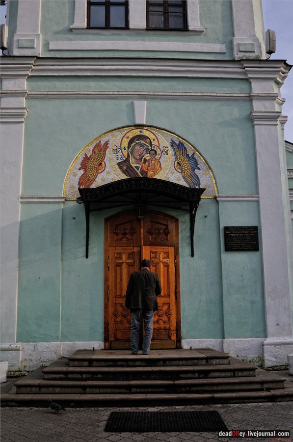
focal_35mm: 36
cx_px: 146
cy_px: 221
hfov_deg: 36.8
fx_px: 441
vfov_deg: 53.2
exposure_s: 1/1000
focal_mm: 24
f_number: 8
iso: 500
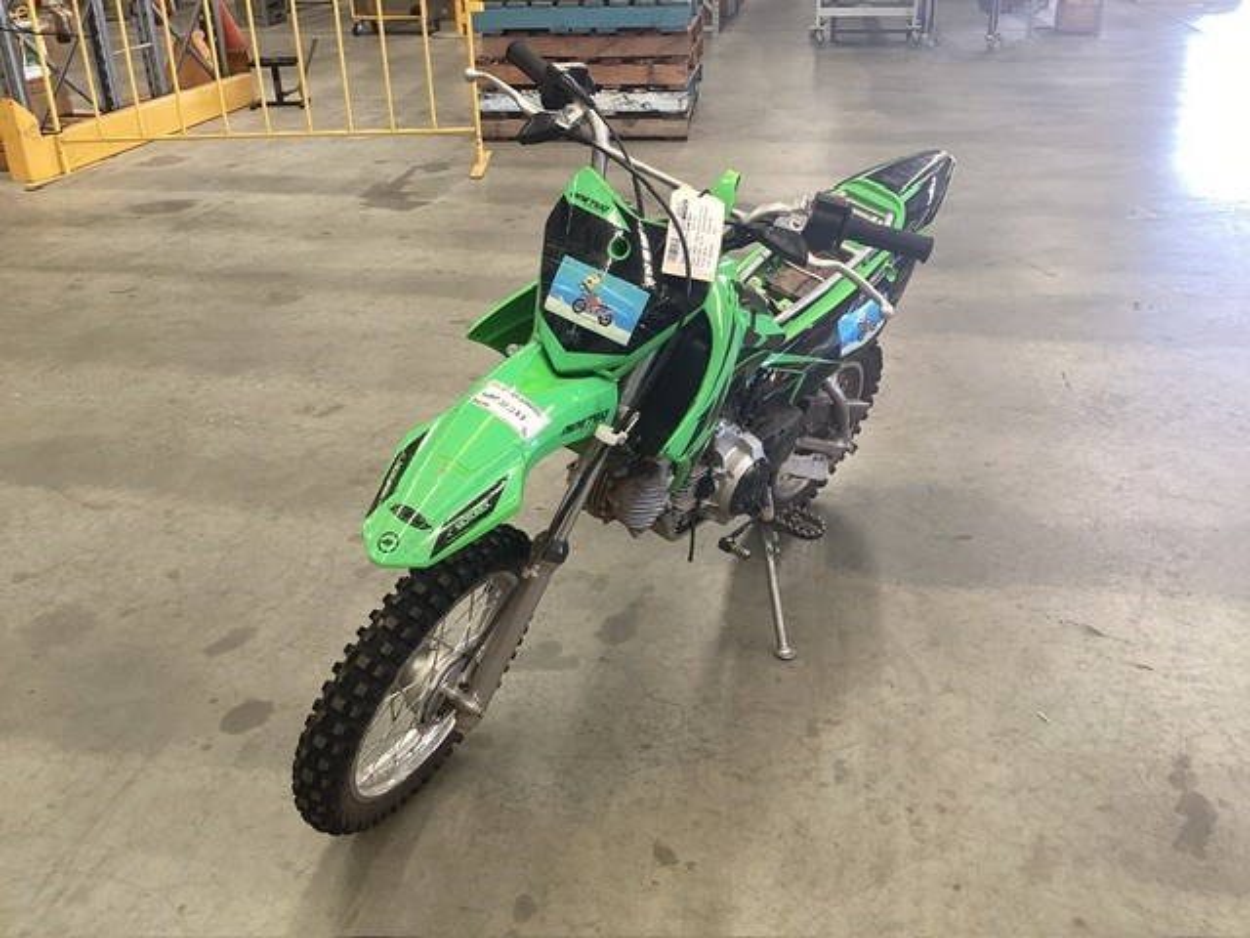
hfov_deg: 58.4
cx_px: 625
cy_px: 469
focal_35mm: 31
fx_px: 1119
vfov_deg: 45.4
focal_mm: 3.3
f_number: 2.4
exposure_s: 1/50
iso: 50
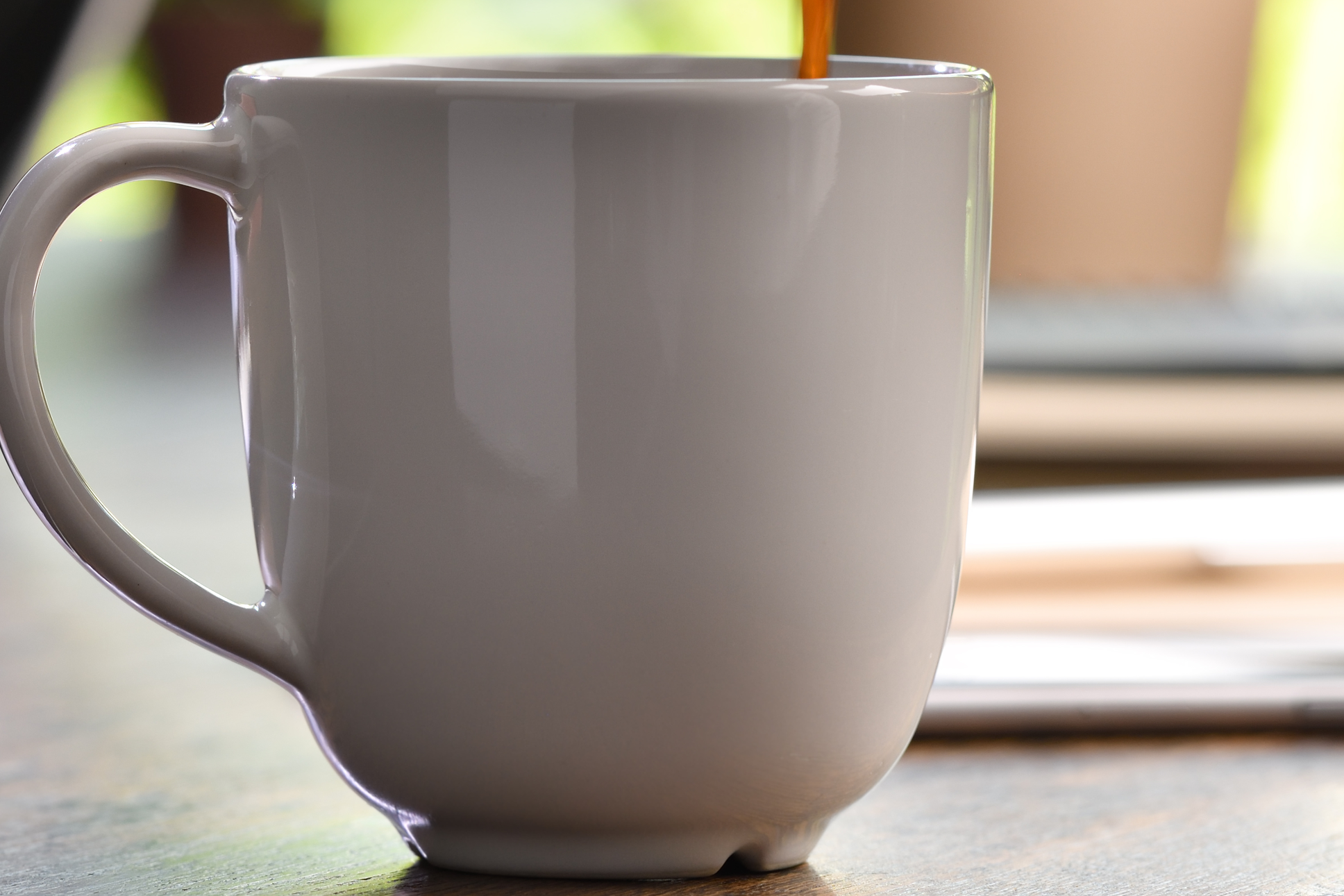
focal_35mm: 244
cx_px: 268
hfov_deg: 8.4
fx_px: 9109
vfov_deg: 5.6
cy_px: -103
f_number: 5.6
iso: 250
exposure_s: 1/60
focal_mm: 105
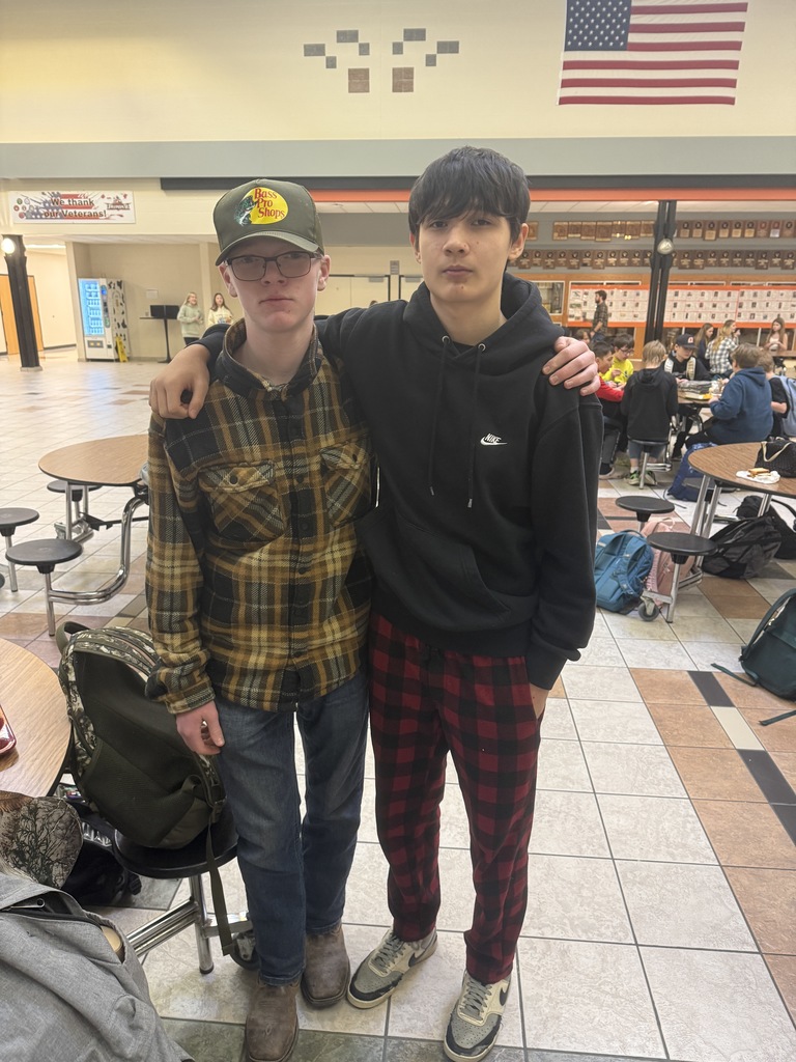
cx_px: 398
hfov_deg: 56.8
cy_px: 531
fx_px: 736
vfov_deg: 71.6
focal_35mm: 24
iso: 250
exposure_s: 1/60
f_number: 1.78
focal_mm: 6.76
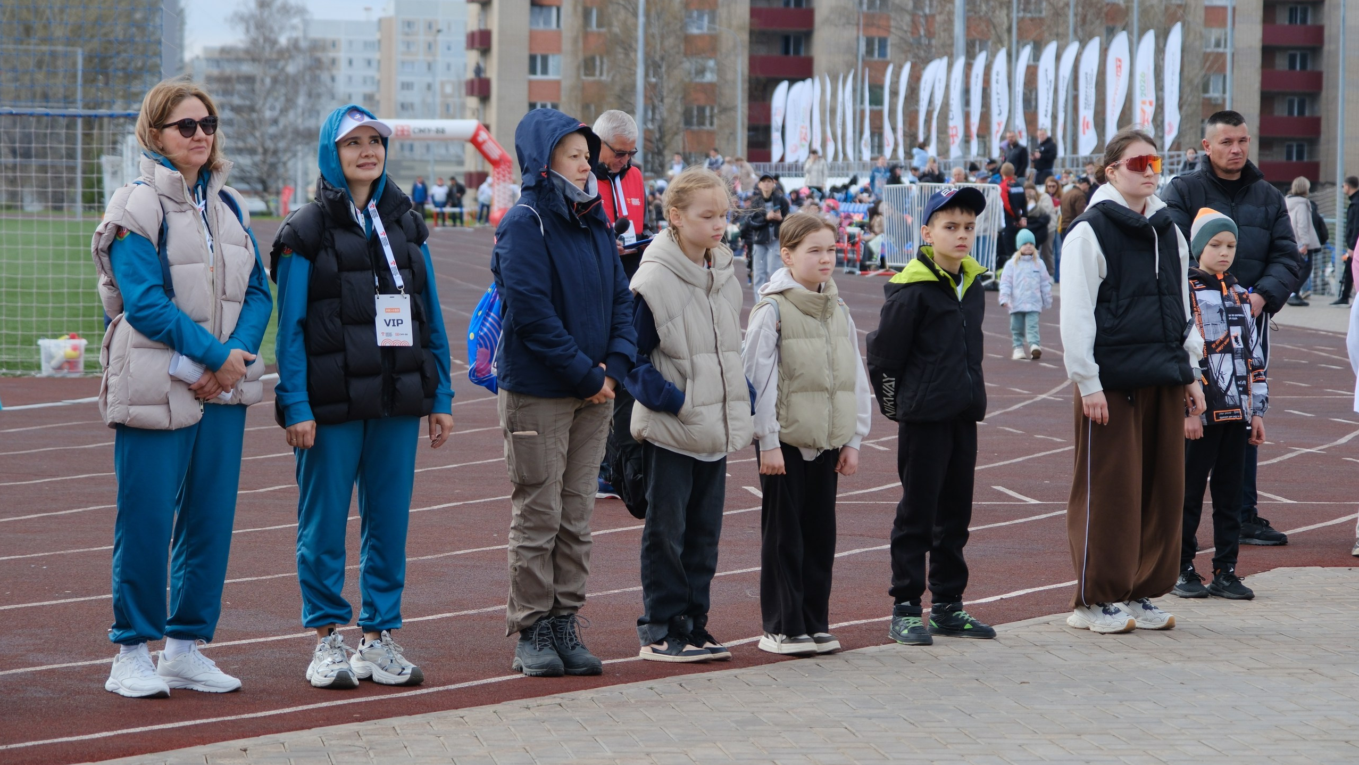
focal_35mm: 106
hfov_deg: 20.2
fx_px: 3820
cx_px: 680
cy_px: 360
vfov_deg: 11.4
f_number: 4
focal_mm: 67.5
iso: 400
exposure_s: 1/1250
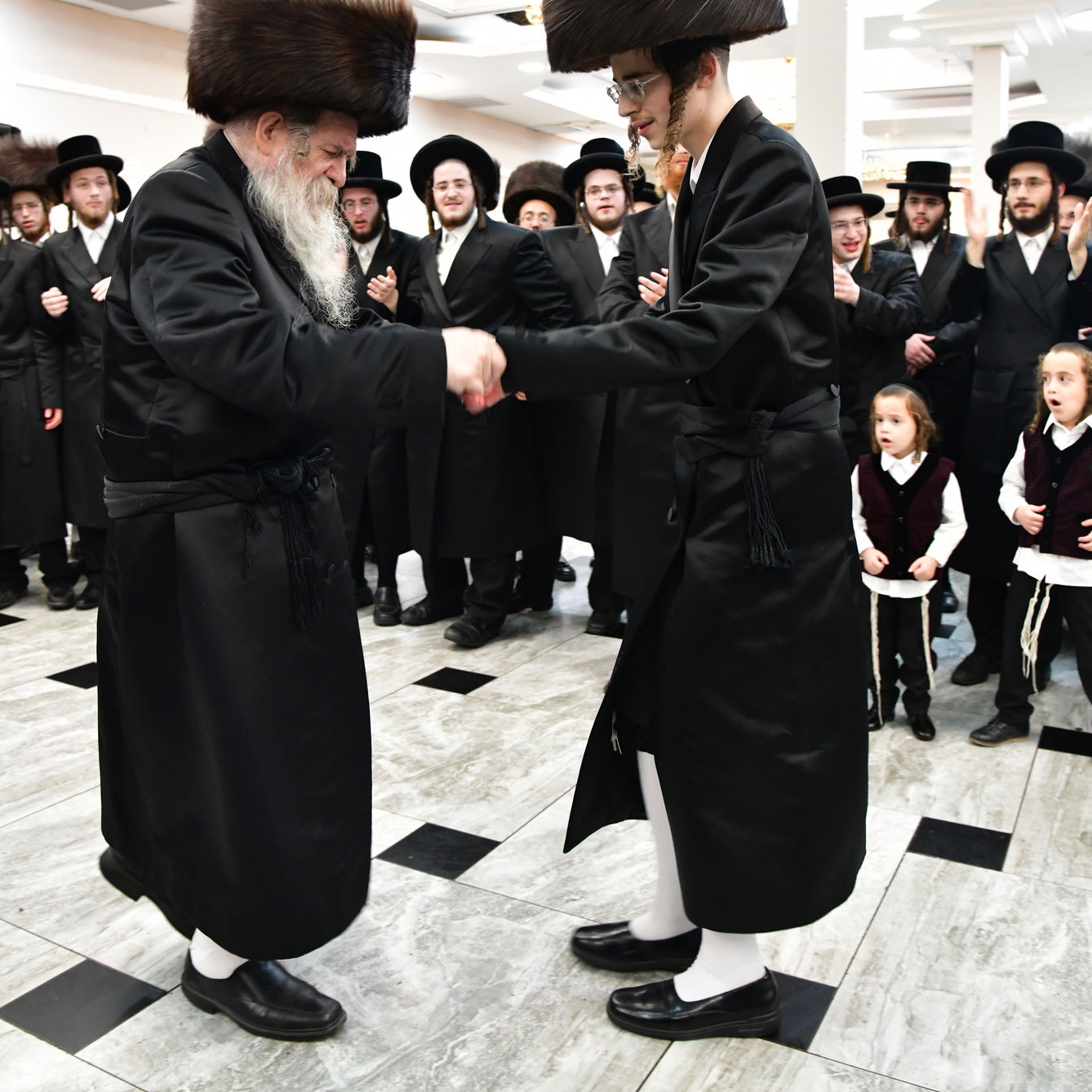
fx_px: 1142
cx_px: 538
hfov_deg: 51.1
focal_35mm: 32
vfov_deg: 50.4
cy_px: 392
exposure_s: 1/100
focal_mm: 24
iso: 3200
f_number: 5.6
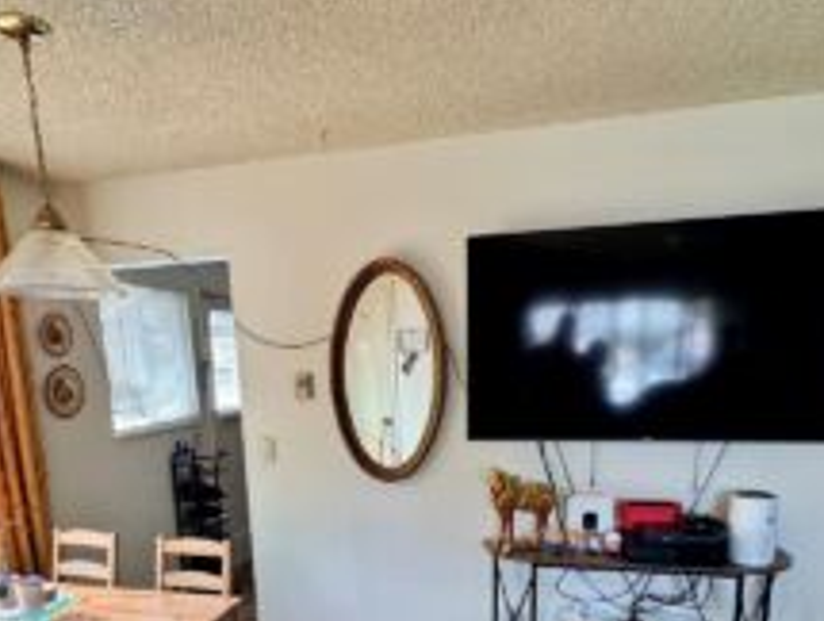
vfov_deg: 50.1
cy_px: 494
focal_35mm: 26
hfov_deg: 67.2
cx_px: 387
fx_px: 620
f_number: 2.2
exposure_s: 1/79
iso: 320
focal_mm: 2.22
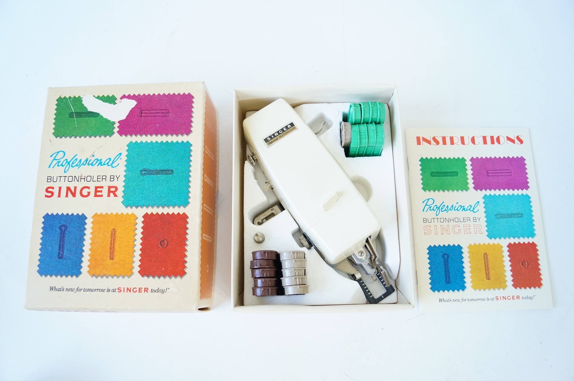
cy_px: 190
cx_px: 287
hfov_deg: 67.5
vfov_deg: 47.8
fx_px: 430
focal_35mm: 27
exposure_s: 1/60
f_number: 4
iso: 1000
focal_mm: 18
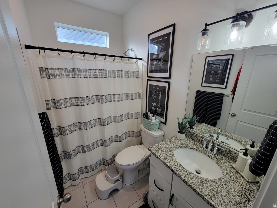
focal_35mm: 13
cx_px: 138
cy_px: 104
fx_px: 104
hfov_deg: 106.2
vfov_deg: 89.9
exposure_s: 1/60
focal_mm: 2.2
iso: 50
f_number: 2.2
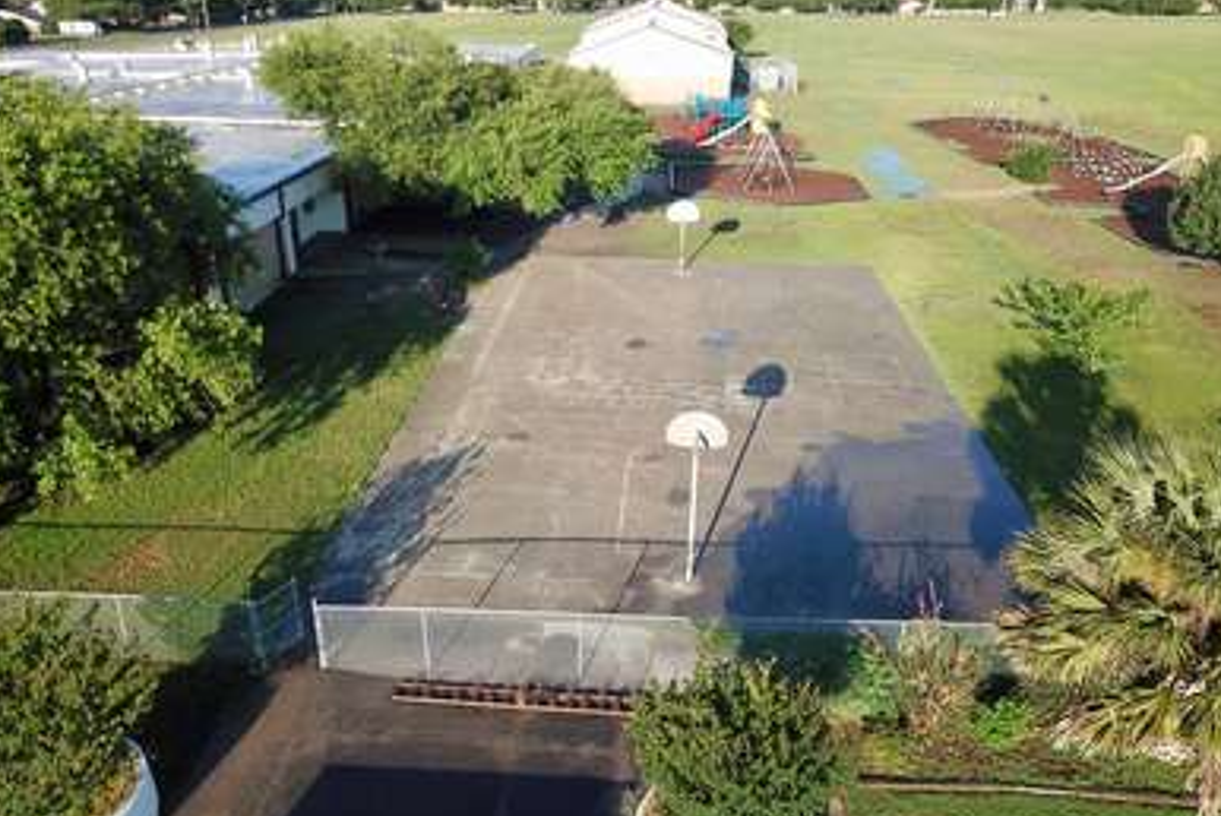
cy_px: 399
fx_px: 950
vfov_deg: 46.5
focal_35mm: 28
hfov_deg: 65.4
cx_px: 620
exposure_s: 1/706
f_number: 2.2
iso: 100
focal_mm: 4.73
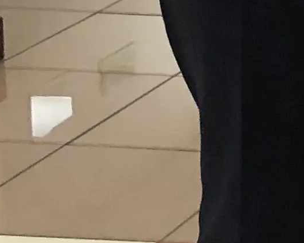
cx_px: 1000
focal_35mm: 209
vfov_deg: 7.1
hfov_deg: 7.7
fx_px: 1881
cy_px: -274
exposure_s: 1/17
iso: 80
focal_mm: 3.99
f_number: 1.8
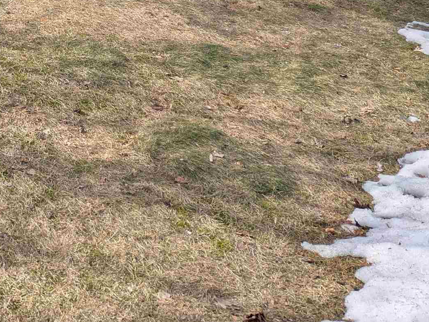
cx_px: -6
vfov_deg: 18.5
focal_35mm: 73
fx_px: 905
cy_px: -122
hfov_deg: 25.3
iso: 47
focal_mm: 5.43
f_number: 1.89
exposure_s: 1/1733
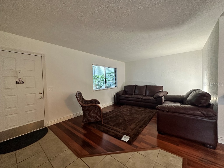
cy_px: 84
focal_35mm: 14
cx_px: 112
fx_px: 91
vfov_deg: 85.7
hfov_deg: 102.1
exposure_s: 1/60
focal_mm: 2.22
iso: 640
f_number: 2.2
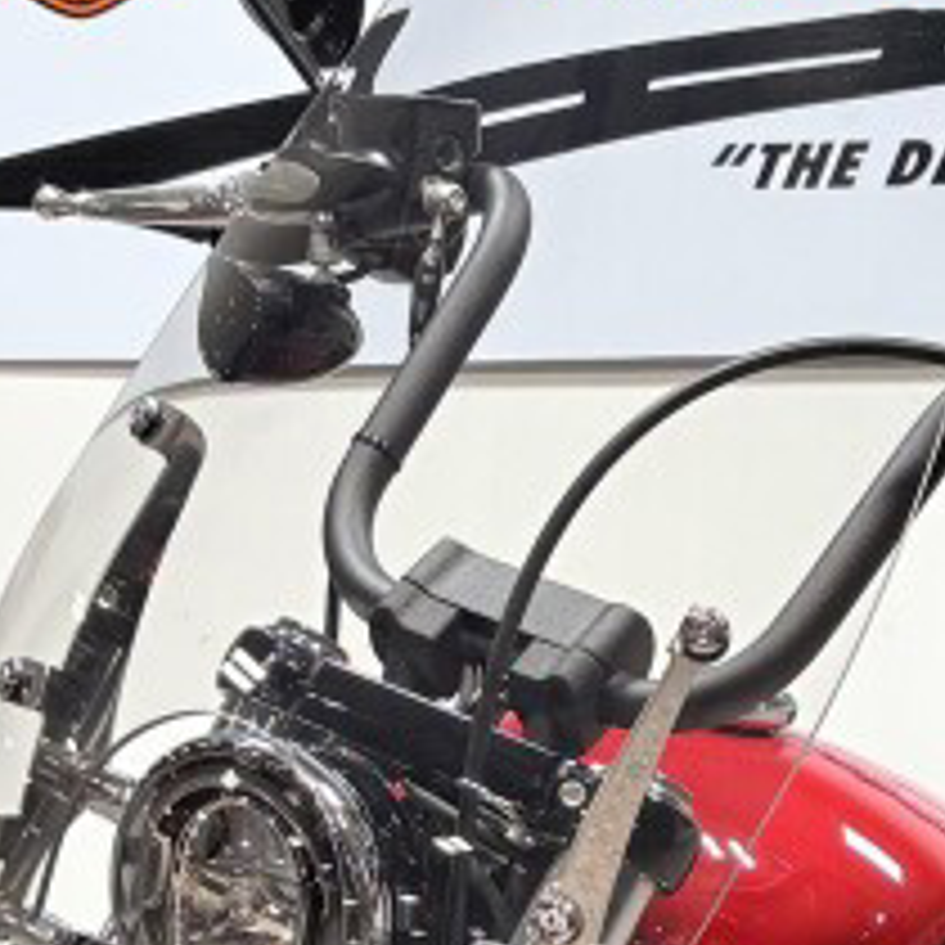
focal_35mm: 117
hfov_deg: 14.9
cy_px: 1161
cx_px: 655
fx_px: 3614
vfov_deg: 14.4
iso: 40
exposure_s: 1/120
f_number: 1.6
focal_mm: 5.96
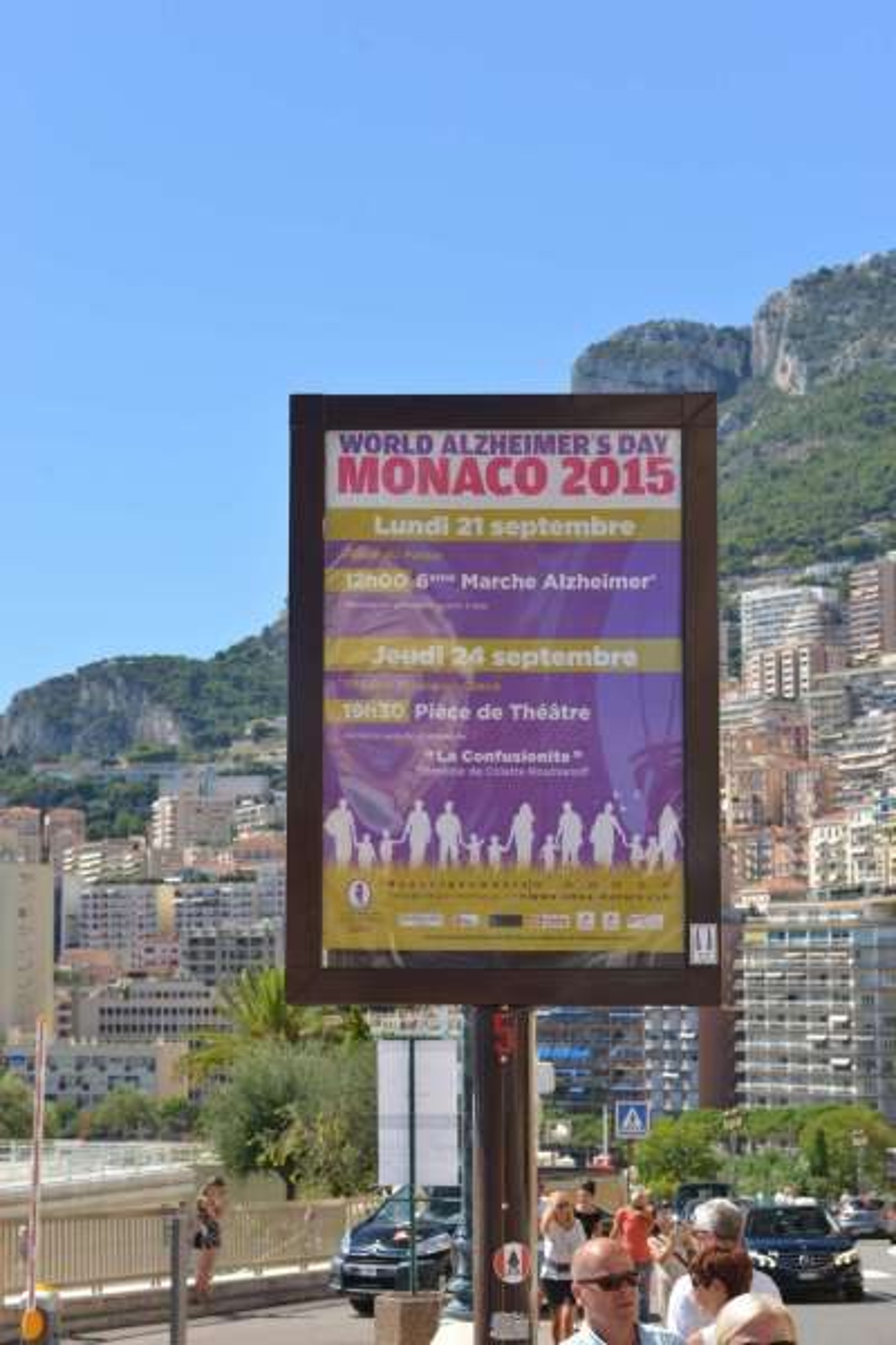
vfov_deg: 28.8
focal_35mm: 70
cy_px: 672
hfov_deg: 19.5
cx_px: 448
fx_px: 2613
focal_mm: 70
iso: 900
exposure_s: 1/320
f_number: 11
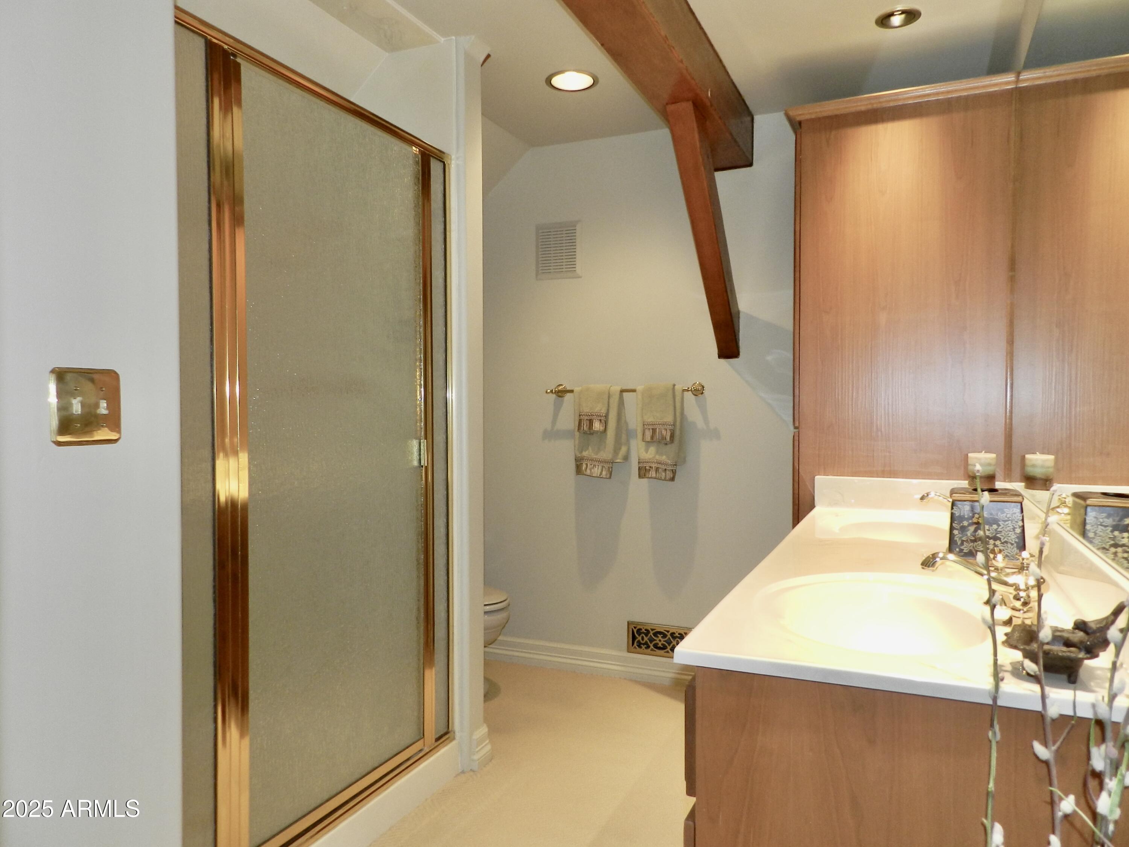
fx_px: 750
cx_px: 564
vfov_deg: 58.9
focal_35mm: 23
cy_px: 424
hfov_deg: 73.9
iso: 200
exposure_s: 1/30
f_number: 3.4
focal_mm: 4
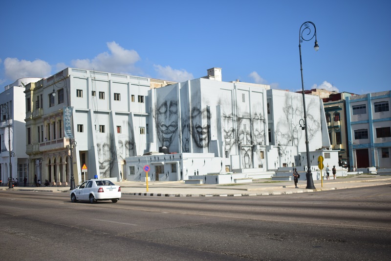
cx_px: 196
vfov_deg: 31.9
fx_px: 456
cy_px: 130
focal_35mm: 42
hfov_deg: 46.4
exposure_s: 1/1250
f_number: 4.2
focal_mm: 28
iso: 100
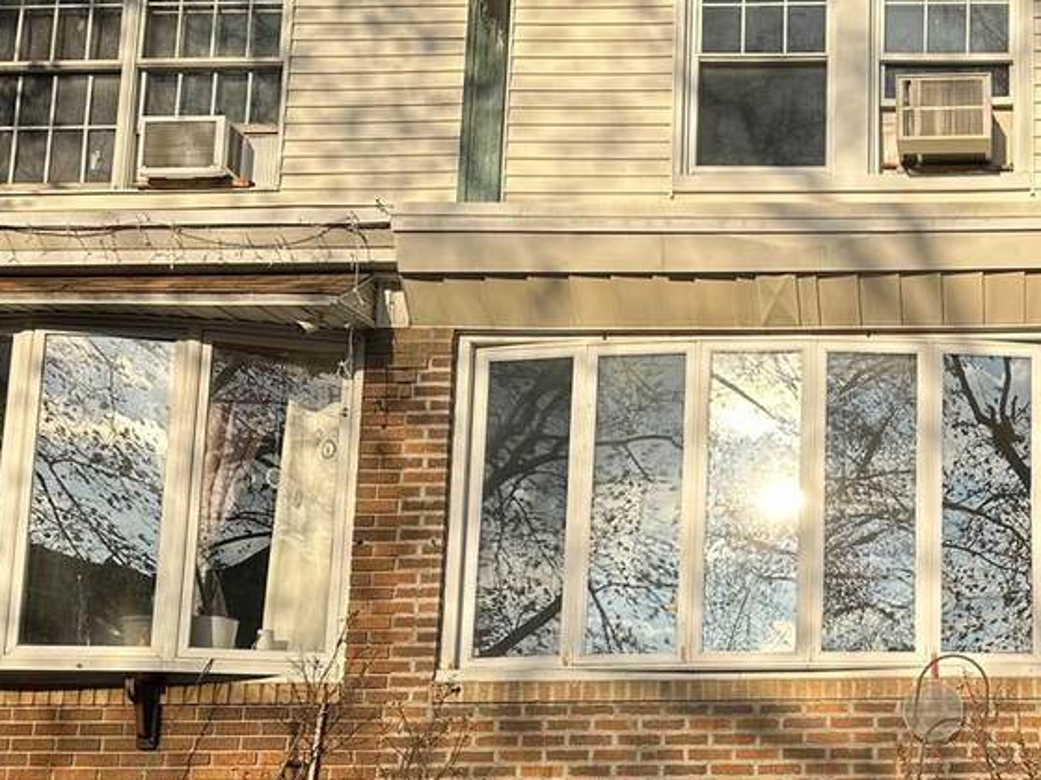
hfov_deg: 32.9
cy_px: 583
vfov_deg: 26.2
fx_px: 1654
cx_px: 970
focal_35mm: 55
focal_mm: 6.86
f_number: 1.78
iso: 80
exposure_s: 1/2028
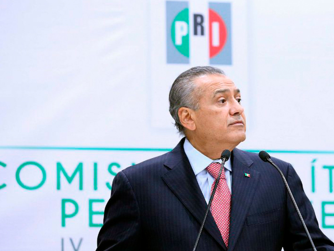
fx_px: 425
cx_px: 229
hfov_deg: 42.2
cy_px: 186
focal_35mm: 44
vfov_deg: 32.3
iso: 160
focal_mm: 4.15
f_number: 2.2
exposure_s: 1/30
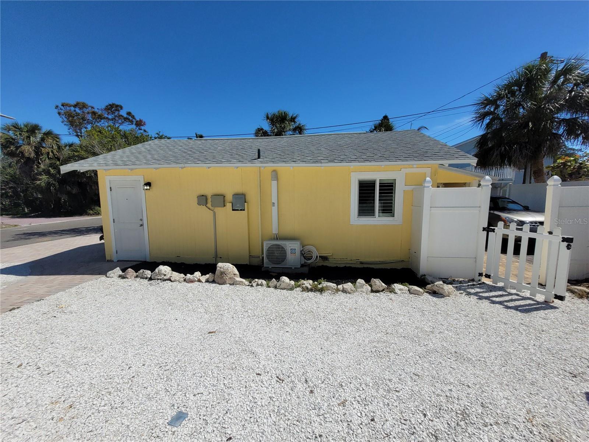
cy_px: 221
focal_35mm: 13
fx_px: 221
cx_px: 294
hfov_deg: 106.2
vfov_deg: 89.9
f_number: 2.2
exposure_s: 1/2969
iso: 40
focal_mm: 1.74
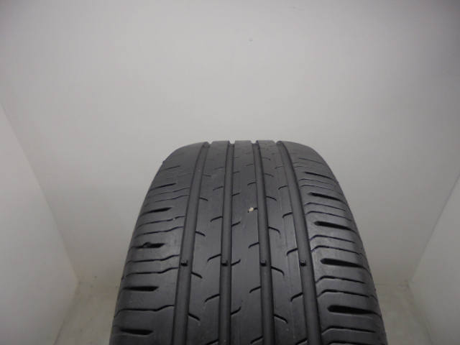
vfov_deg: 53.1
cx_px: 230
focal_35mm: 26
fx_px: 346
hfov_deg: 67.3
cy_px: 172
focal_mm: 4.6
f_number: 3.5
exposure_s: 1/40
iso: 100
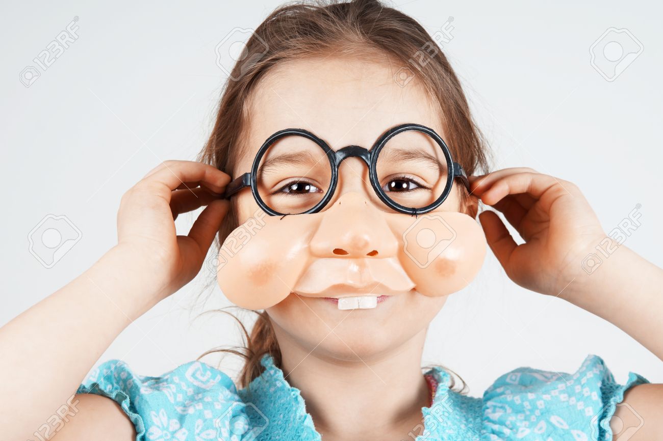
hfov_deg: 18.2
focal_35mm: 112
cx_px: 332
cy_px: 220
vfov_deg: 12.2
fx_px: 2071
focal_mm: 75
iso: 100
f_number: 7.1
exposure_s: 1/200
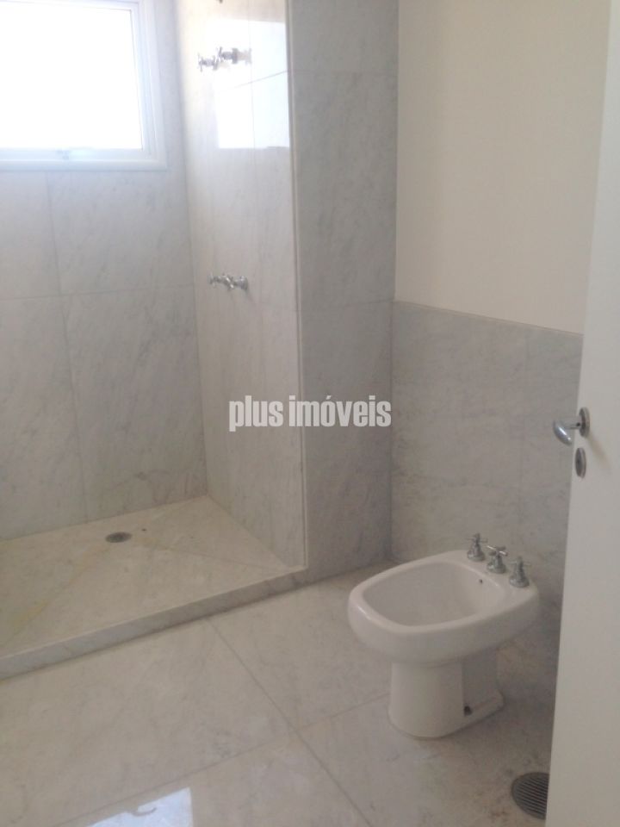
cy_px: 414
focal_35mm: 33
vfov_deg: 55.4
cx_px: 310
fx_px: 788
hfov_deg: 42.9
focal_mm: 4.12
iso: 80
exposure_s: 1/120
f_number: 2.4
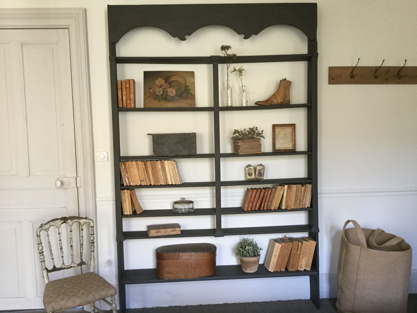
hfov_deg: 58.4
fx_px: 373
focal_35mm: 31
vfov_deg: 45.4
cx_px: 208
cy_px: 156
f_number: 2.4
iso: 160
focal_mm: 3.3
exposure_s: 1/33
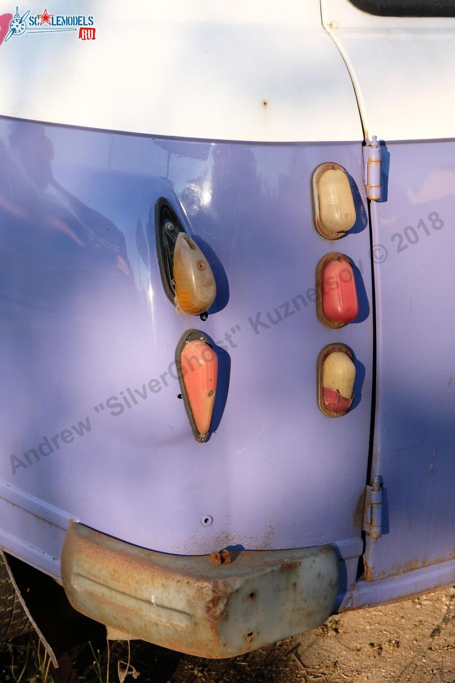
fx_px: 1422
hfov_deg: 18.2
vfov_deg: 27.0
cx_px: 228
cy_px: 342
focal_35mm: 75
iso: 500
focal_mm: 50
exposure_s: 1/220
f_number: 9
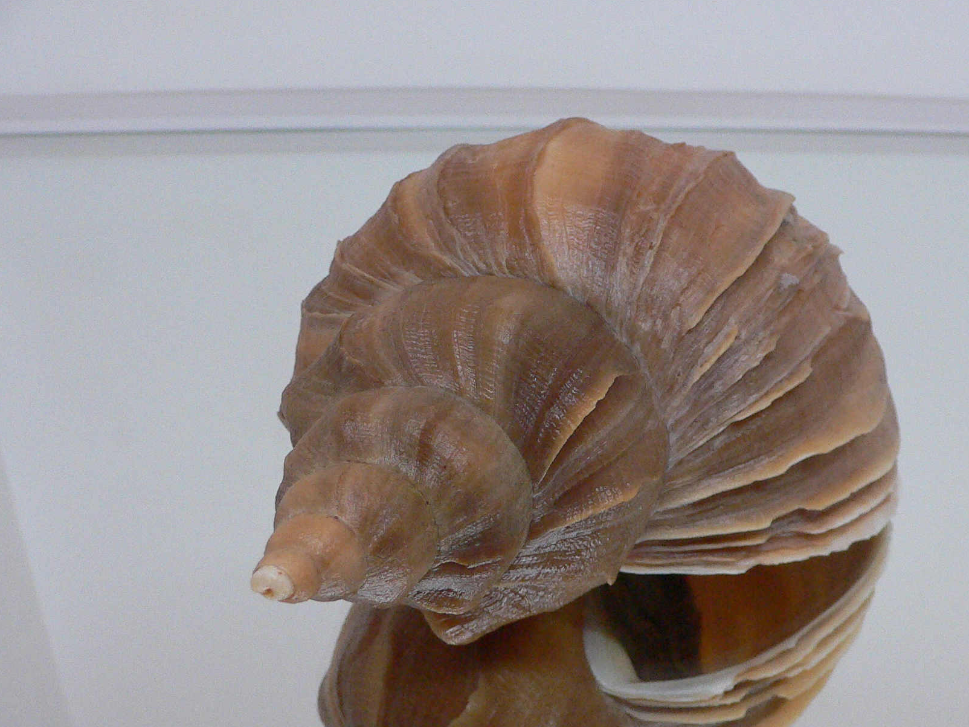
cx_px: 562
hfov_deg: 42.8
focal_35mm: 44
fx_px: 1232
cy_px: 381
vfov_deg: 32.9
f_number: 2.8
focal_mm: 4.6
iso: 200
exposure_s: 1/50
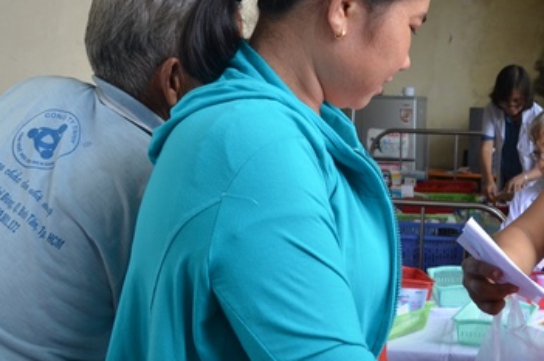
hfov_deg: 37.9
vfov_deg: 26.8
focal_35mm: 50
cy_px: 128
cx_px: 453
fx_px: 755
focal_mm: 18
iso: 1000
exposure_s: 1/250
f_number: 8
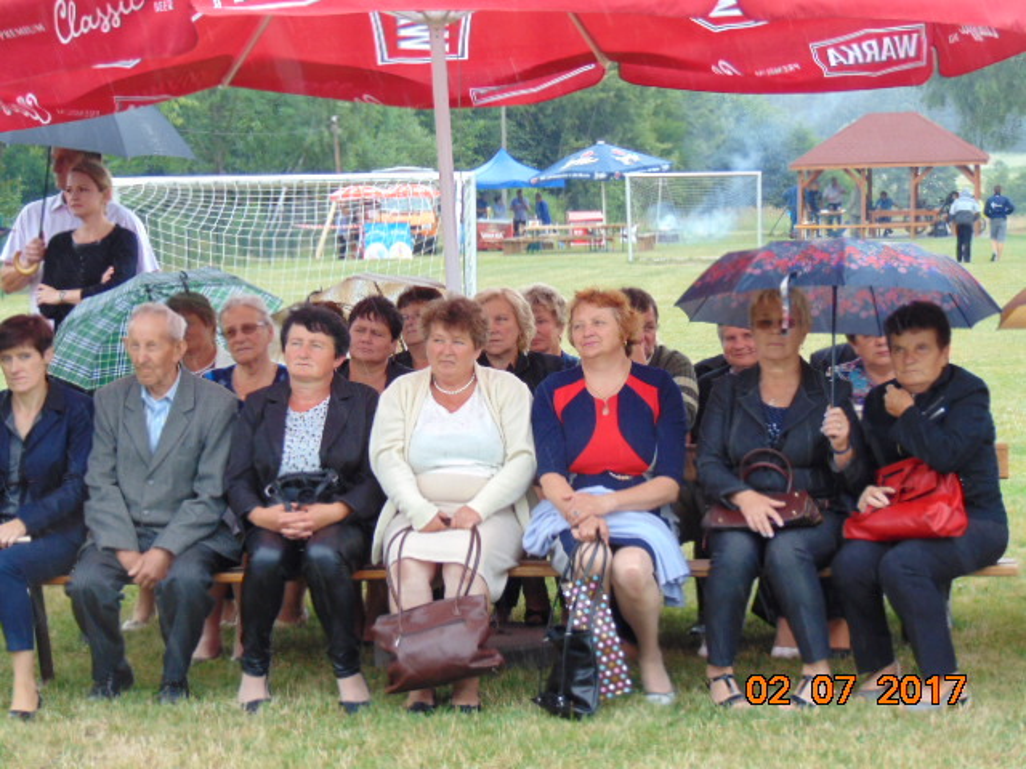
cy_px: 384
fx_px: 3201
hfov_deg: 18.2
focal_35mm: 108
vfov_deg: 13.7
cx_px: 513
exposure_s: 1/160
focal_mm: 19.4
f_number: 3.9
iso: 200
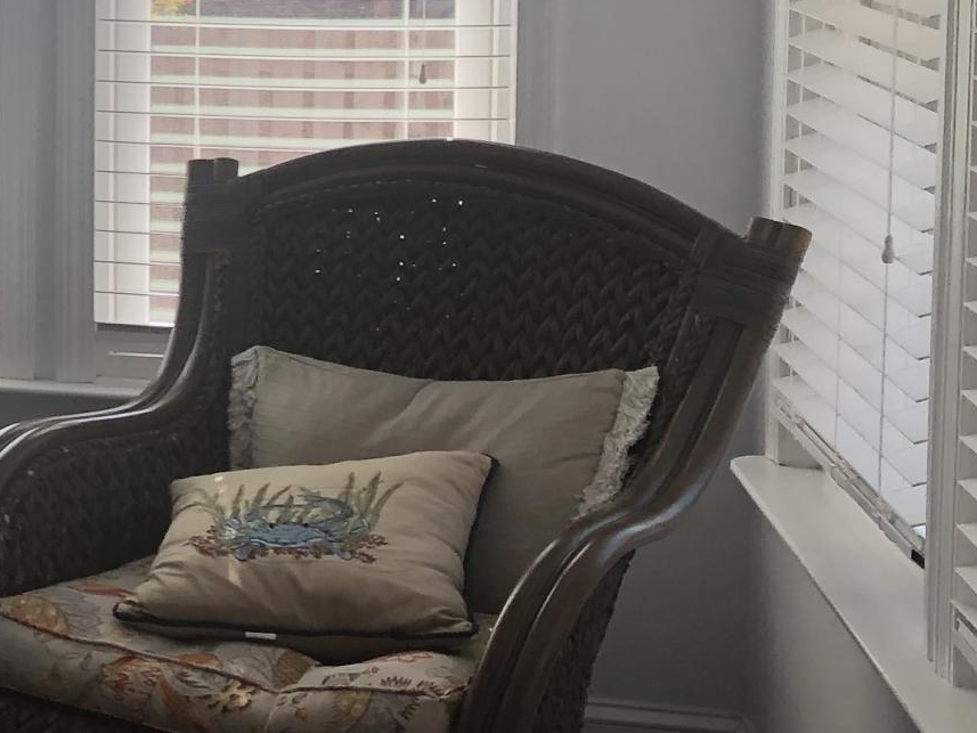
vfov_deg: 14.9
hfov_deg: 17.5
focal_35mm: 98
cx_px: -584
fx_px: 2766
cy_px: 72
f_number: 1.8
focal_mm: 3.99
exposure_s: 1/300
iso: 20
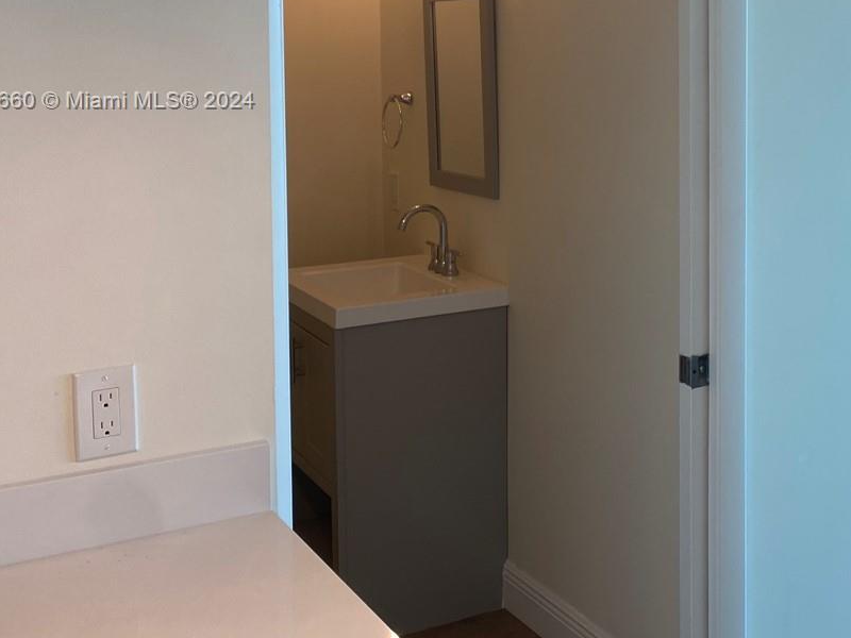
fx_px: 1278
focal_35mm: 52
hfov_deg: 34.7
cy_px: 102
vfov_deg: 27.3
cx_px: 765
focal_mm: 4.25
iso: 32
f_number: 1.8
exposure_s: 1/120
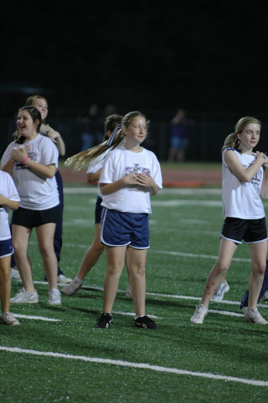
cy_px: 202
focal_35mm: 300
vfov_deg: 6.9
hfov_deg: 4.6
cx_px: 134
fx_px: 3359
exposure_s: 1/60
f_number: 2.8
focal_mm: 200
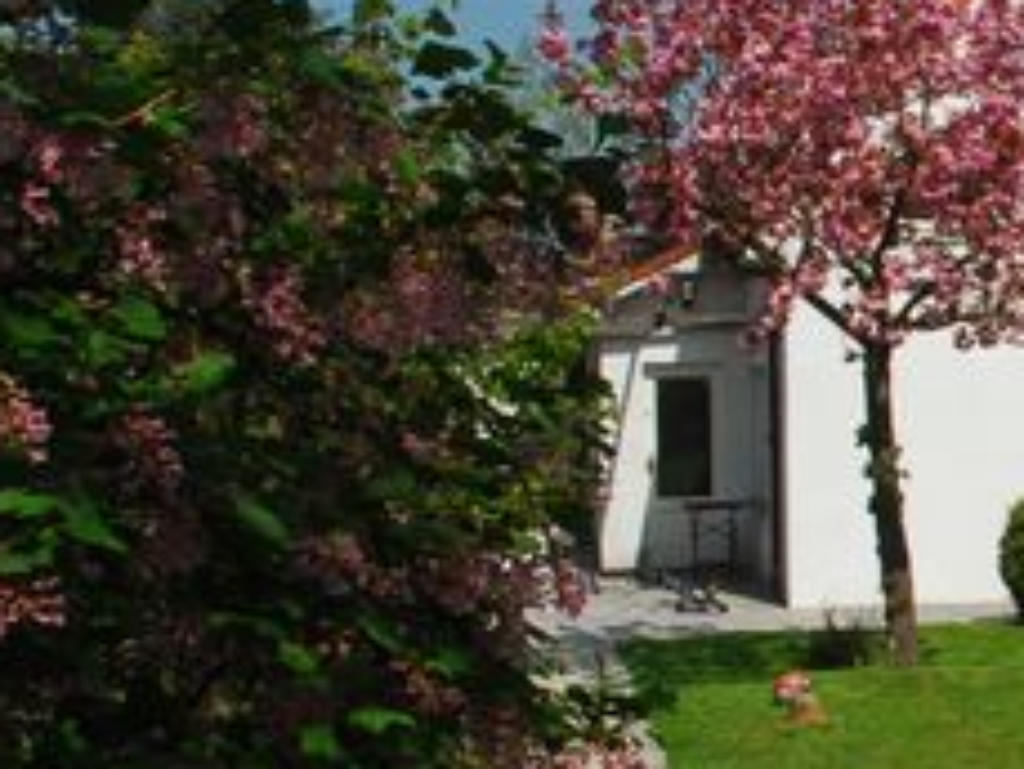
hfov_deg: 24.8
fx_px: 2013
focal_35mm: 68
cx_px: 1328
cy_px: 349
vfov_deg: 21.6
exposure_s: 1/320
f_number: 9
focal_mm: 18
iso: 160
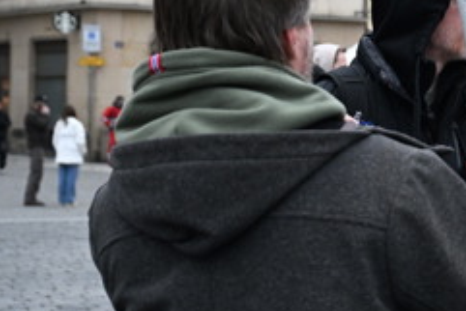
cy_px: 41
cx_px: 557
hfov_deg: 18.8
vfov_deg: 13.2
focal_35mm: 103
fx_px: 1334
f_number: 4
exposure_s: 1/2500
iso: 2000
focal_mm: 36
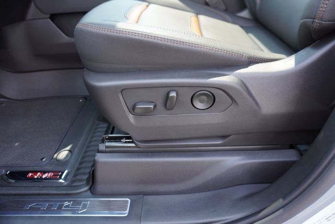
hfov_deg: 73.7
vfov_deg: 53.2
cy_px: 112
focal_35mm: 24
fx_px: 224
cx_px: 168
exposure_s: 1/60
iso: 100
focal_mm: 16
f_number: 4
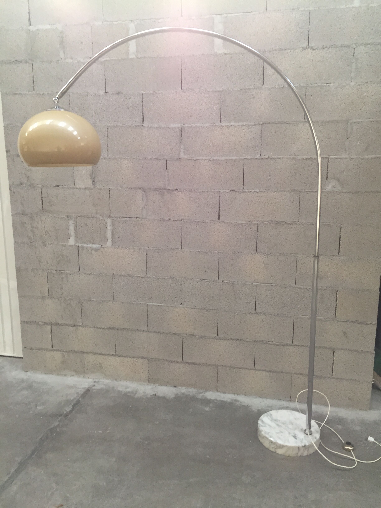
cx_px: 190
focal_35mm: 29
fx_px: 426
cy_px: 254
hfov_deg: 48.2
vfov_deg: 61.7
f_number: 2.2
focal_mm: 4.15
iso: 100
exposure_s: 1/33
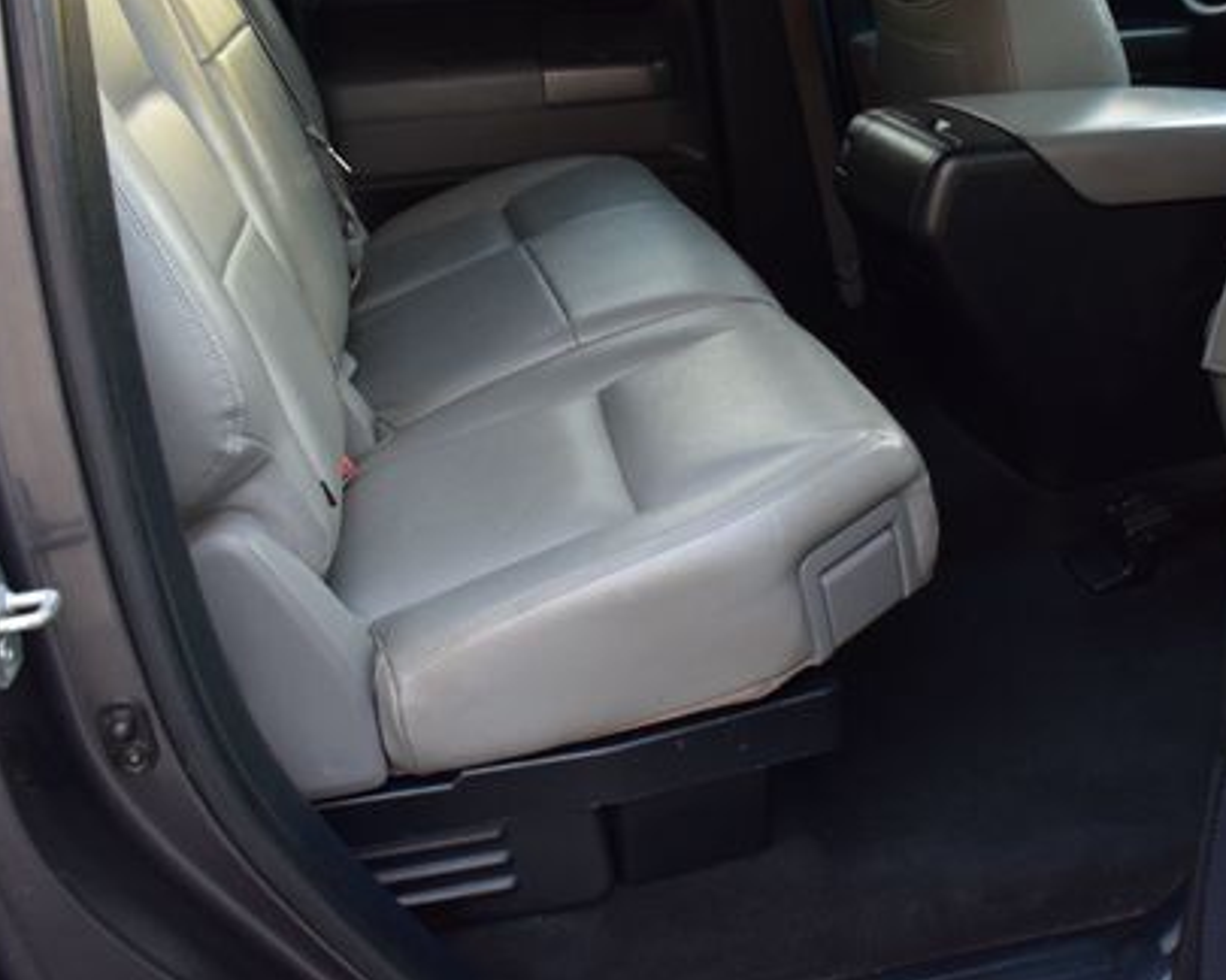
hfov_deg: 45.3
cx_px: 784
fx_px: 1451
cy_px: 420
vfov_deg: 37.3
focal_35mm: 40
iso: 720
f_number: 6.3
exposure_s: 1/15
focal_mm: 18
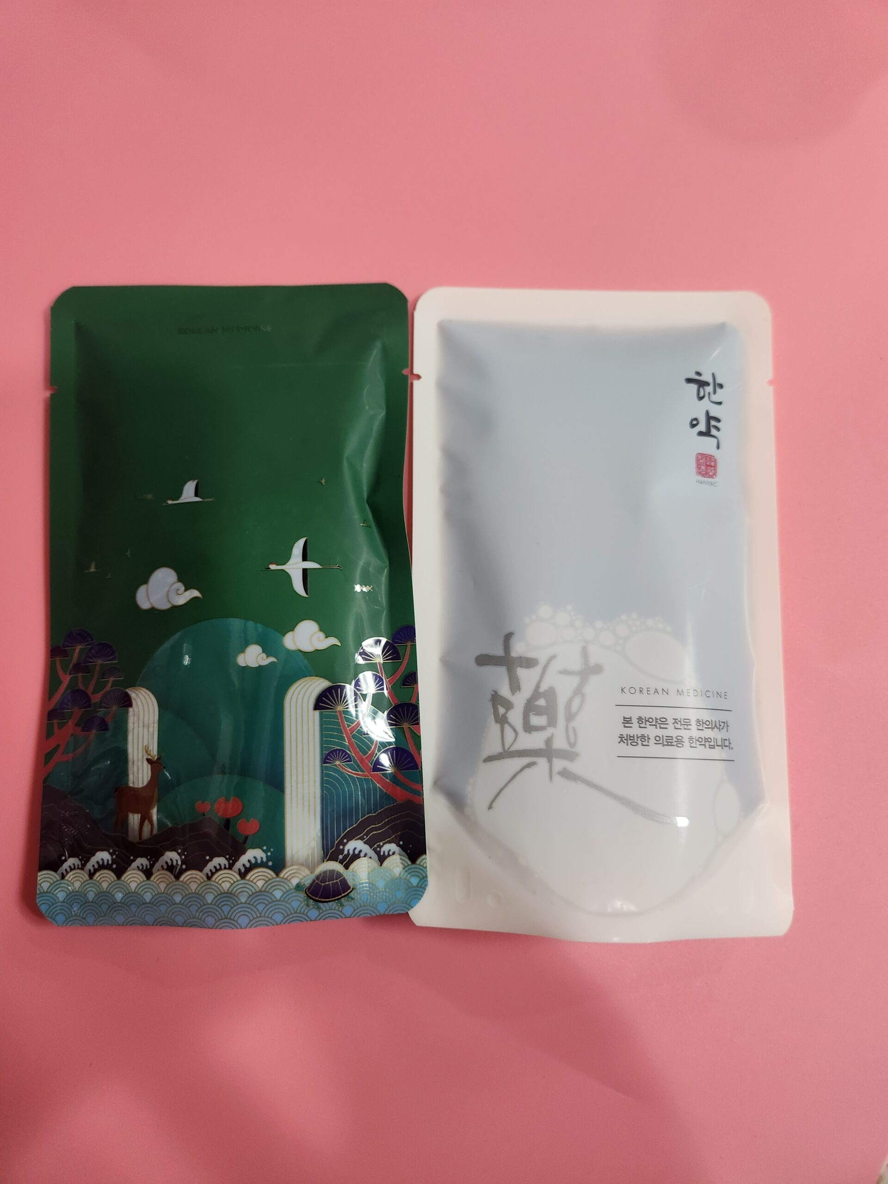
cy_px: 592
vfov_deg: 73.9
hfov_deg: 58.9
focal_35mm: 23
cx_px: 444
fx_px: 787
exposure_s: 1/120
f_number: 1.8
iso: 250
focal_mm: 5.4
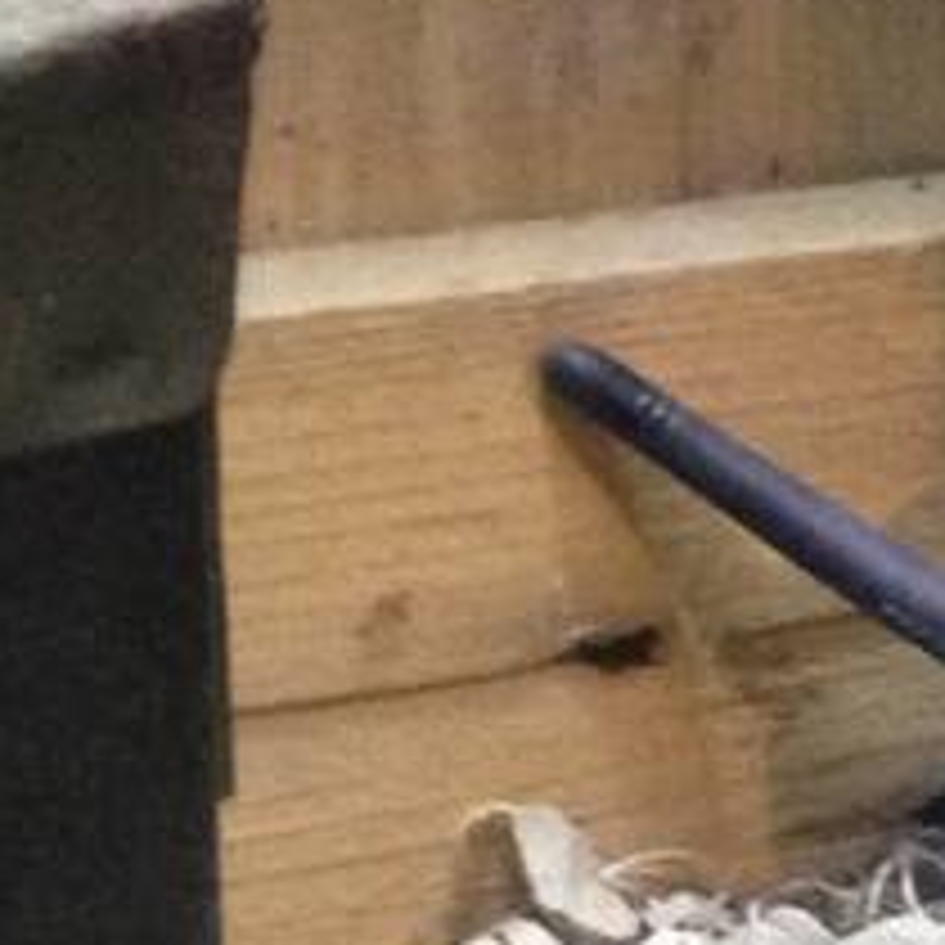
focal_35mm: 222
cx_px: -122
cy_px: -140
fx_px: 6857
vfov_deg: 7.8
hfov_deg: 7.8
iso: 400
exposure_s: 1/20
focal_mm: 4.12
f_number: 2.4
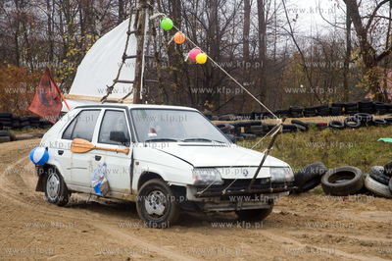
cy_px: 130
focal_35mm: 78
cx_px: 196
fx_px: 849
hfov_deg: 26.0
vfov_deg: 17.5
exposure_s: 1/180
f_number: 8
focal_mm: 52
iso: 640
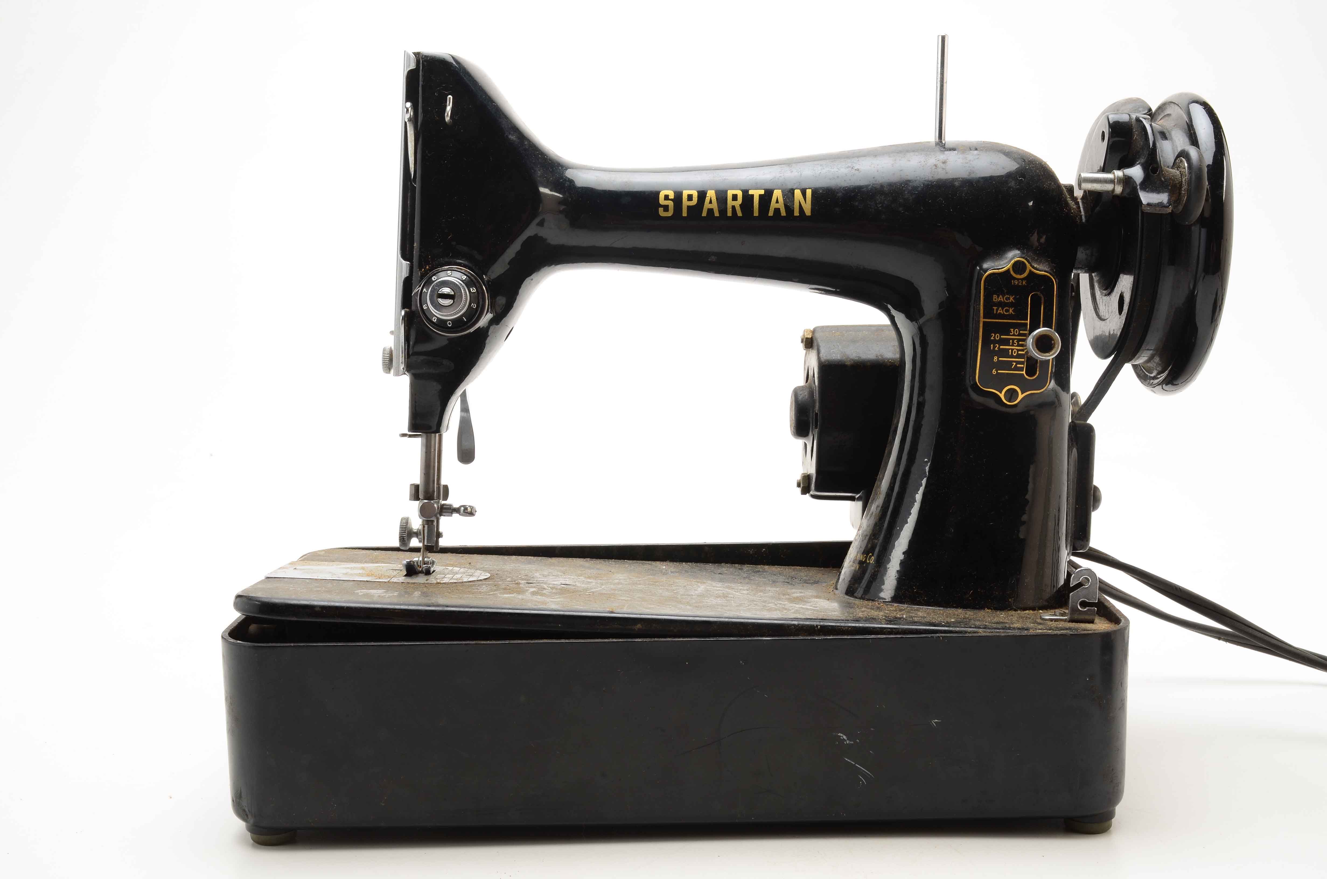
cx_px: 664
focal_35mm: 51
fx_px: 1876
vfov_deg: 26.4
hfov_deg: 39.0
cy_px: 440
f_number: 18
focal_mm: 34
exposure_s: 1/160
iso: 100
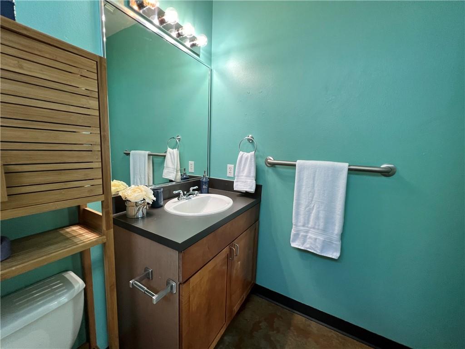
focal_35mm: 13
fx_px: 175
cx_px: 232
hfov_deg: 106.2
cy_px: 174
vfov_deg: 89.9
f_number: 1.8
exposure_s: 1/60
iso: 200
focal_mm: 1.57
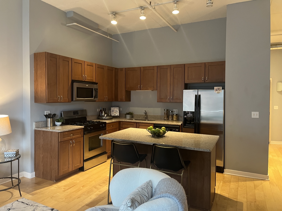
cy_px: 106
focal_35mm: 26
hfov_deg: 67.3
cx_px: 141
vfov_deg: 53.1
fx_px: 212
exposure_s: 1/60
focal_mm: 5.1
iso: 200
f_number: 1.6
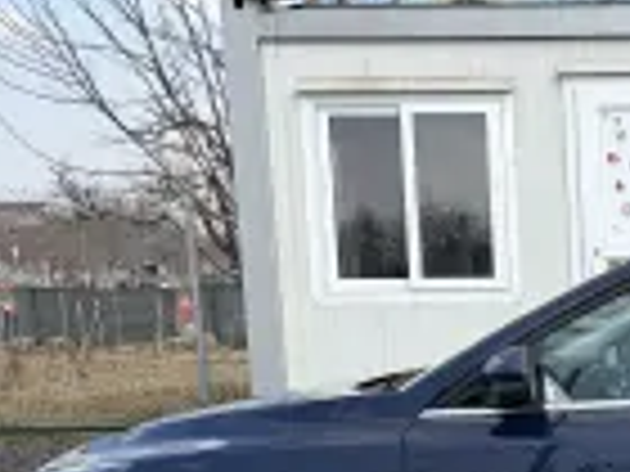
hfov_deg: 25.4
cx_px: 792
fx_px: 1219
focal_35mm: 67
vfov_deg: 21.2
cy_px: 468
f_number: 1.6
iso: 50
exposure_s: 1/1393
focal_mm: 5.96
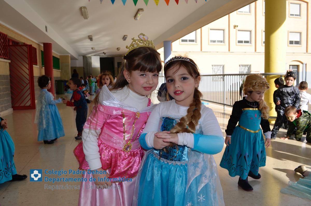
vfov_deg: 43.4
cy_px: 103
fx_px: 259
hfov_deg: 62.0
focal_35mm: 30
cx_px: 156
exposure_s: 1/200
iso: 100
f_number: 7.1
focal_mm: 20
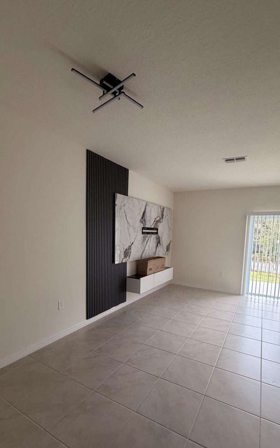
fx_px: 208
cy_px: 253
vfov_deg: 93.8
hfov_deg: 67.8
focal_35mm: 17
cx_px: 155
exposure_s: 1/121
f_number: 2.2
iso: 200
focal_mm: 2.22
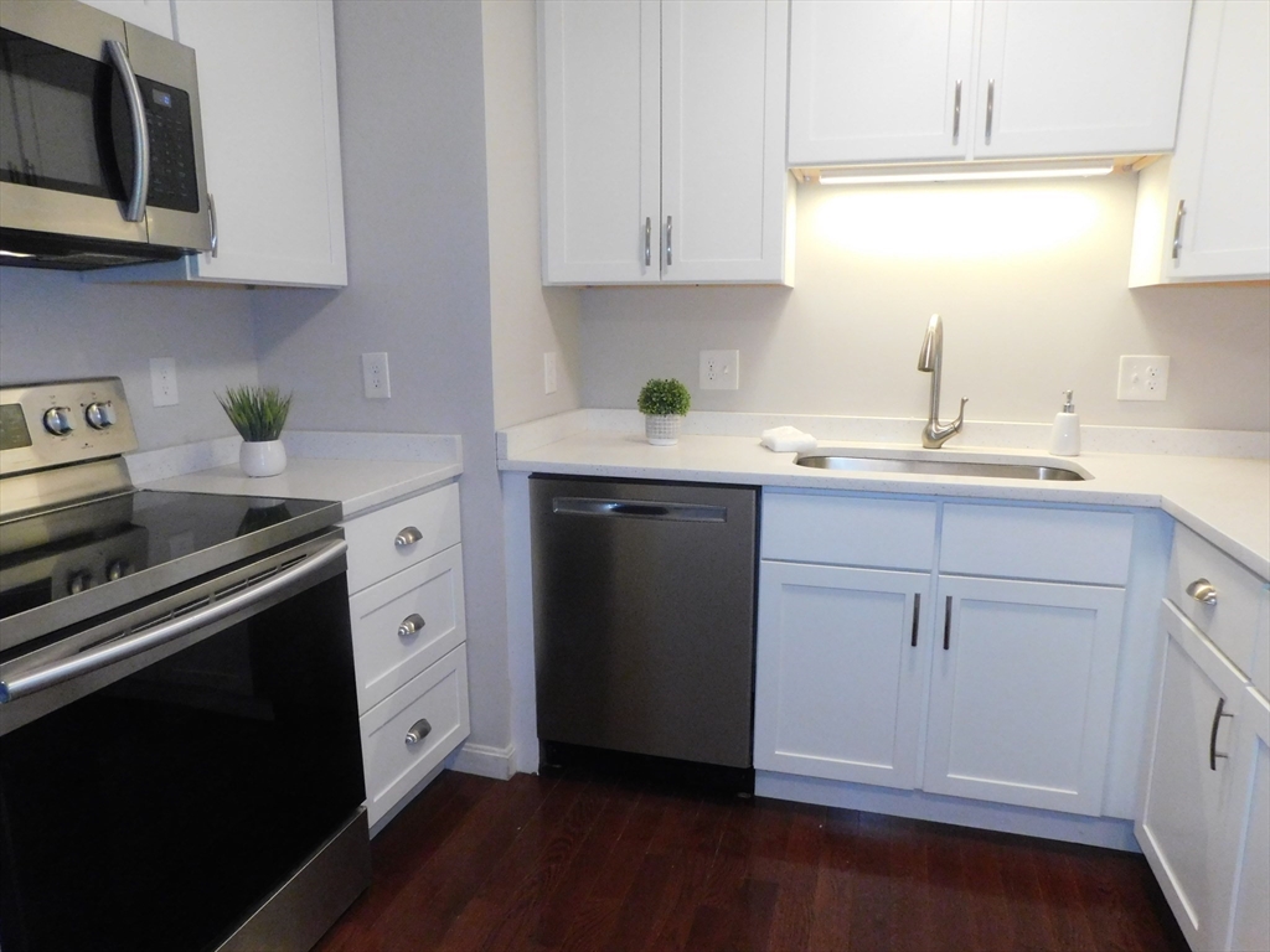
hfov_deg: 73.9
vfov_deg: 58.9
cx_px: 635
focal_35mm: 23
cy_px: 476
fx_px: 844
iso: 800
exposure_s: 1/125
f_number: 3
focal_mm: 4
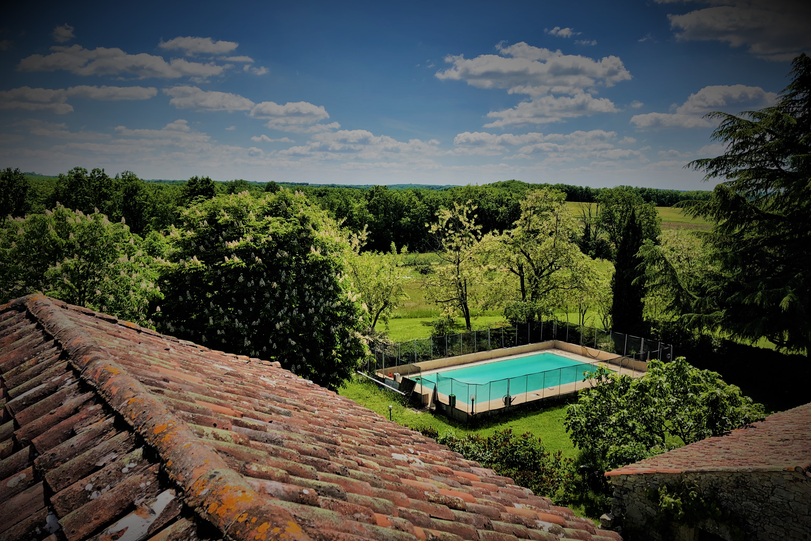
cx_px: 408
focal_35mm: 30
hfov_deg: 61.9
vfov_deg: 43.5
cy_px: 303
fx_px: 676
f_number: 1.8
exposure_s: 1/2525
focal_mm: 4
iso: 20
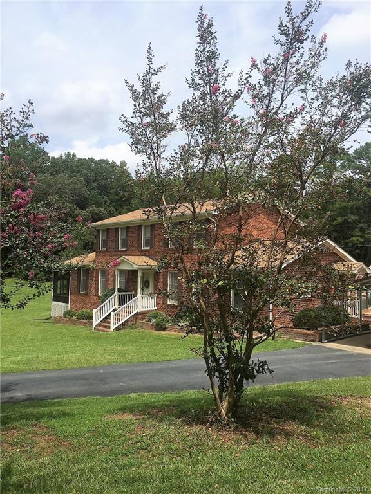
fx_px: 414
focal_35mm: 29
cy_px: 247
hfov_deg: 48.2
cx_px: 186
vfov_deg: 61.7
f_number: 2.2
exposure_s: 1/2331
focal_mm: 4.15
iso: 25
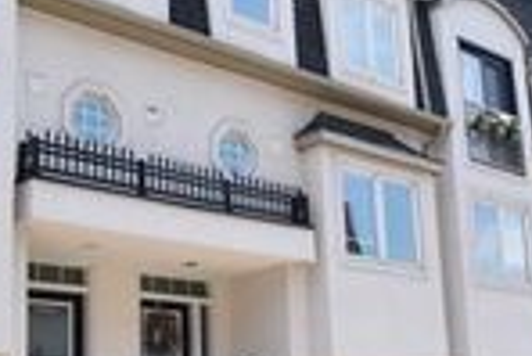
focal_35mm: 66
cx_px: 385
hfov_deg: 30.2
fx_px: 972
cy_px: 225
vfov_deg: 20.7
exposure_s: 1/500
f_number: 11
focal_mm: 13
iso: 800
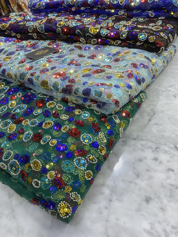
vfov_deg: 58.1
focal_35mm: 31
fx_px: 213
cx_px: 92
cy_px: 103
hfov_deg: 45.4
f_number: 1.8
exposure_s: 1/50
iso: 80
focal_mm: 4.25
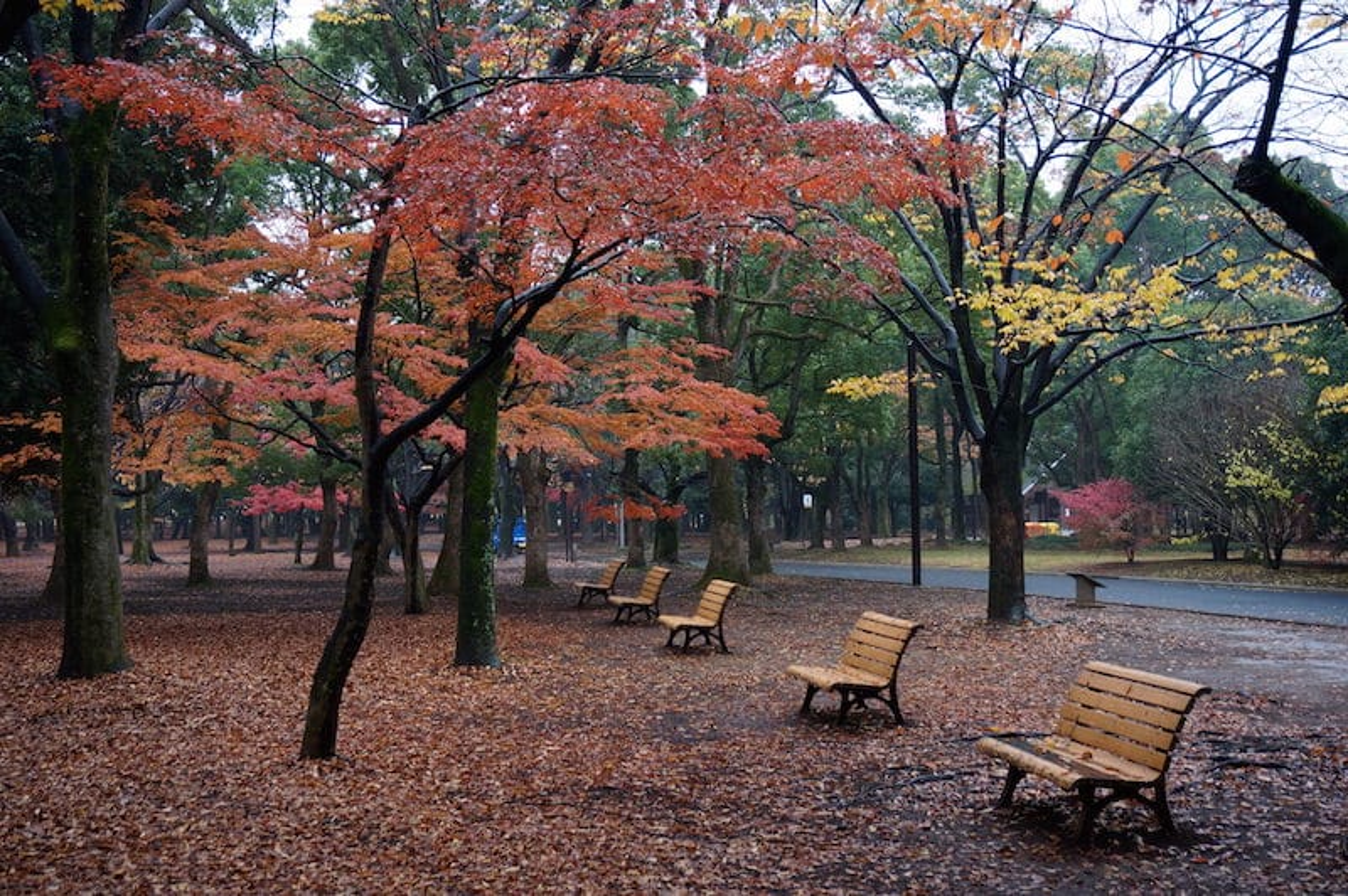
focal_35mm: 42
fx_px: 1571
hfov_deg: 46.4
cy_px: 448
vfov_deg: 31.8
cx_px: 674
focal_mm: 28
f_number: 4.5
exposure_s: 1/60
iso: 250
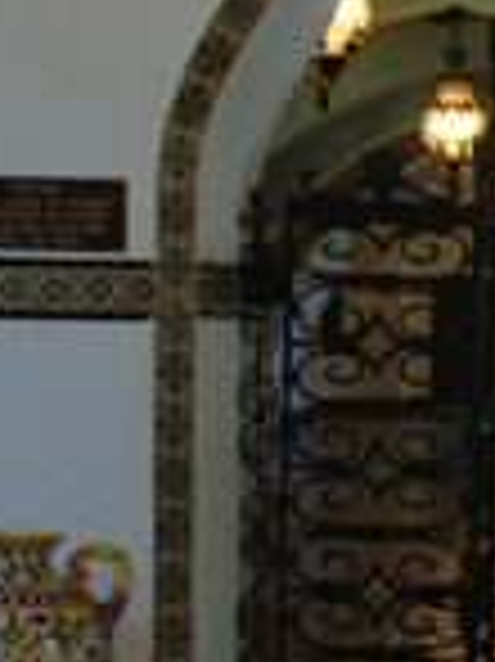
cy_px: 432
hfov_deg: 9.6
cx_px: 644
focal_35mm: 152
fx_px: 2895
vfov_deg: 13.0
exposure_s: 1/15
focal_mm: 31
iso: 800
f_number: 5.6
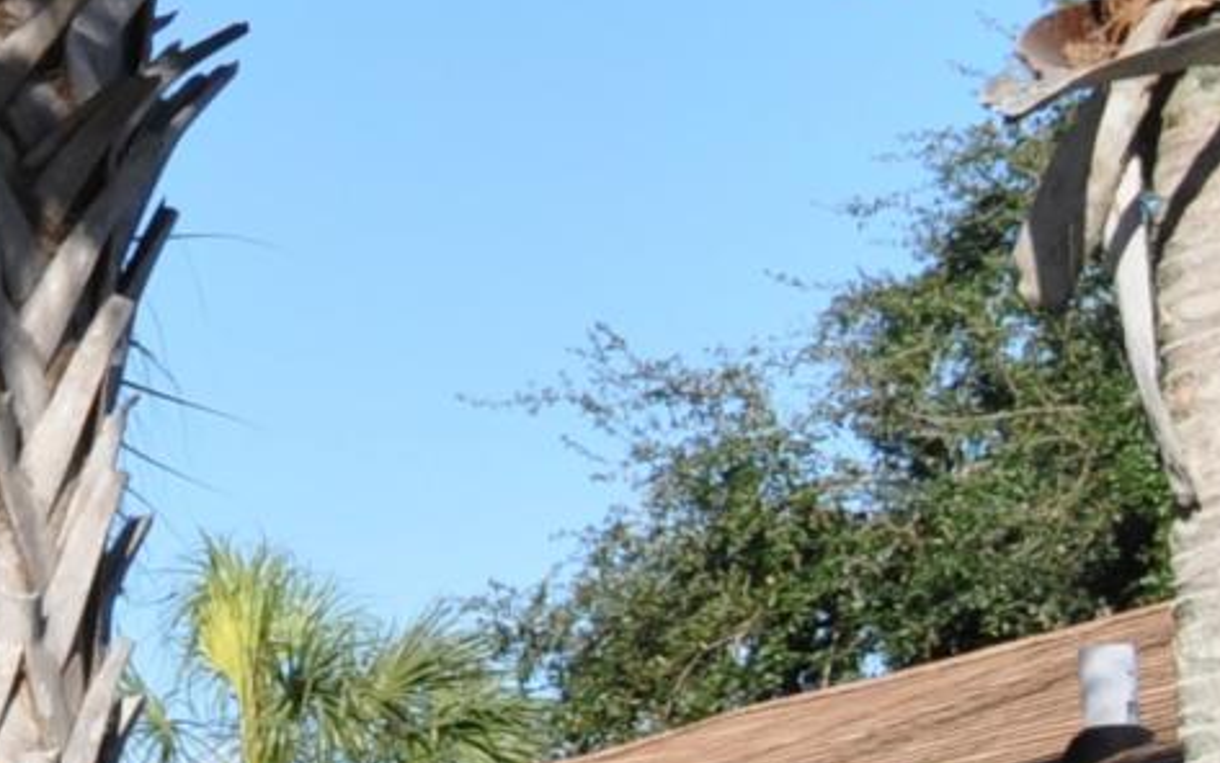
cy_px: 1059
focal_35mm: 213
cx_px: -2234
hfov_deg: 8.5
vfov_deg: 6.1
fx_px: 7085
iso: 200
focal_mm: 22
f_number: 10
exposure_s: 1/250
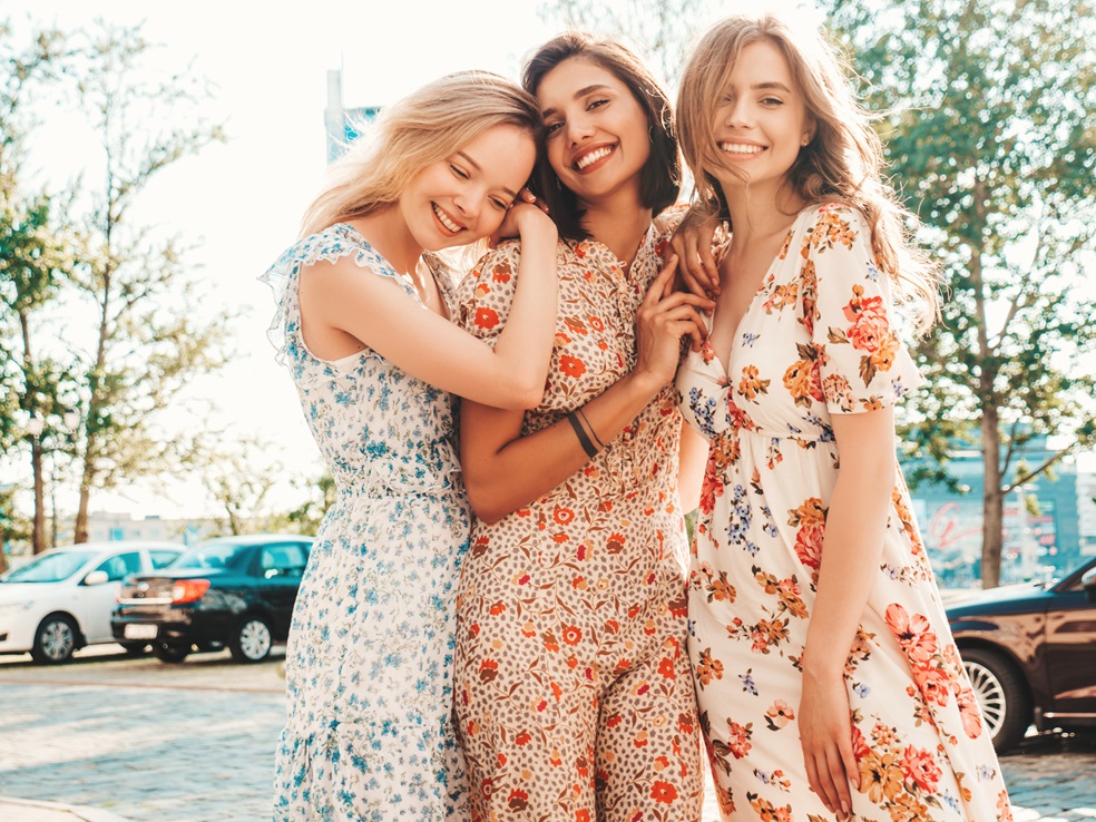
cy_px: 411
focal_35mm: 62
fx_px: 1963
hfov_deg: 31.2
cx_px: 548
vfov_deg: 23.7
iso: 100
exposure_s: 1/320
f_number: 3.5
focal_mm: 31
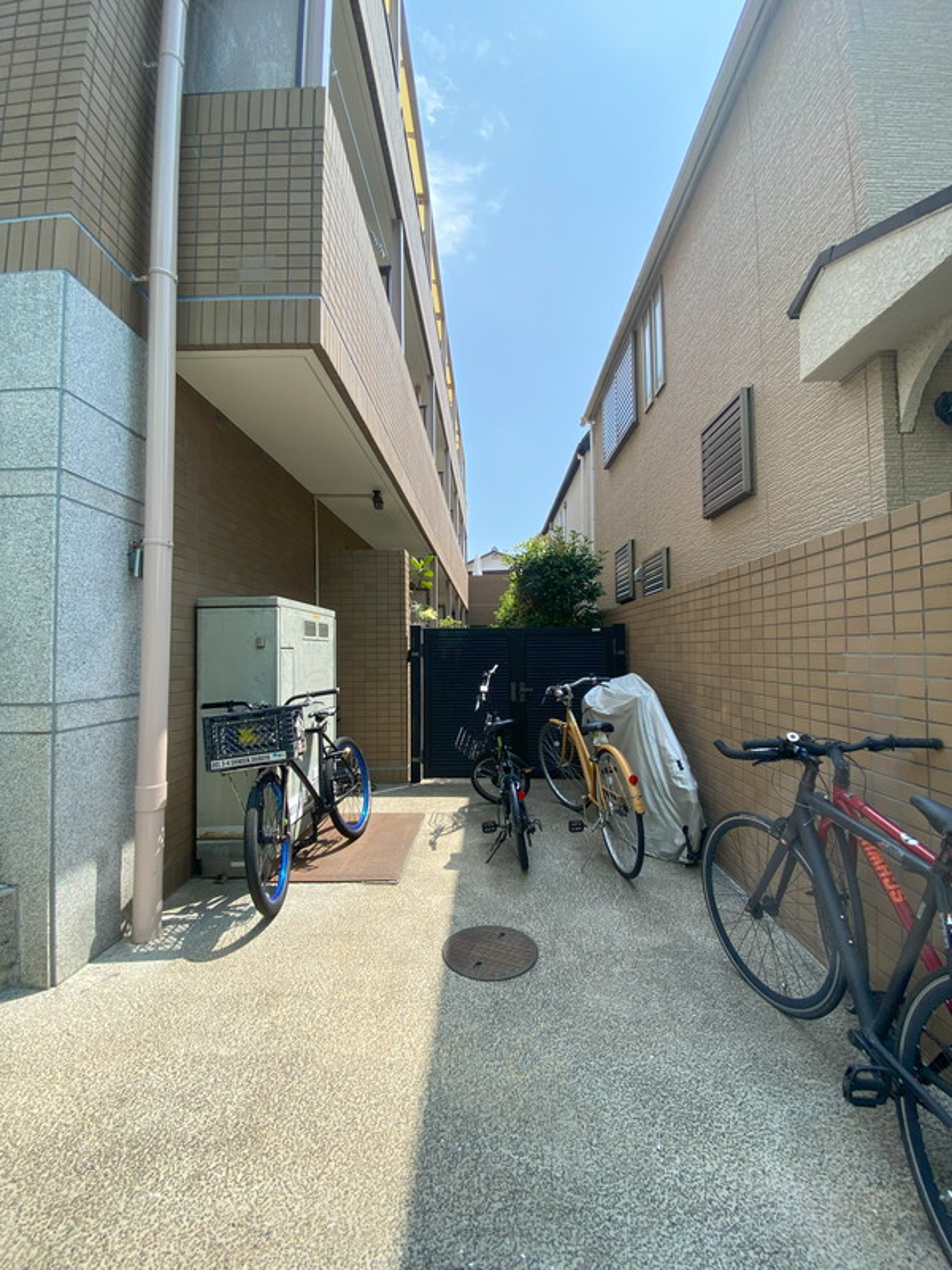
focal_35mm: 13
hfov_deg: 89.9
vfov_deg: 106.2
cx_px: 476
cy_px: 635
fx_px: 477
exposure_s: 1/489
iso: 20
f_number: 2.4
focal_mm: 1.54
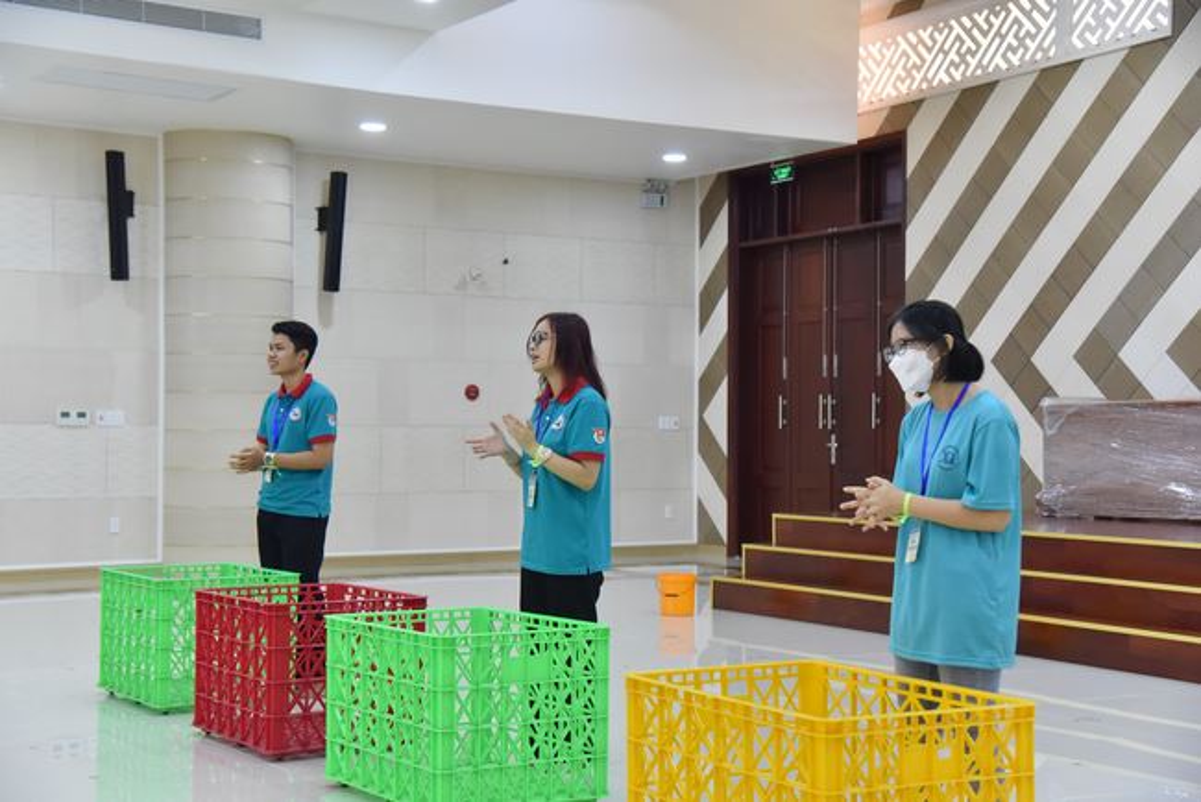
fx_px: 1836
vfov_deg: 24.6
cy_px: 401
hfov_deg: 36.2
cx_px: 600
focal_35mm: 55
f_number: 5
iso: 3200
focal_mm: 55
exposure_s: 1/200
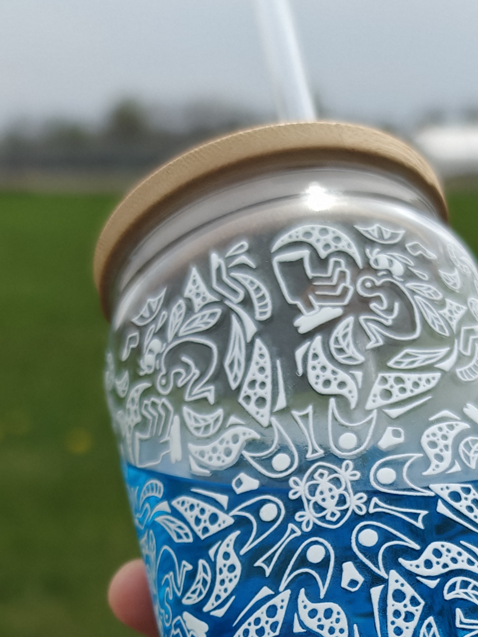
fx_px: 1307
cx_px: 350
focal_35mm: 71
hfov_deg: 20.6
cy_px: 625
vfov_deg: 26.1
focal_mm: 6.06
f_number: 6.3
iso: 50
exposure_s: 1/3529
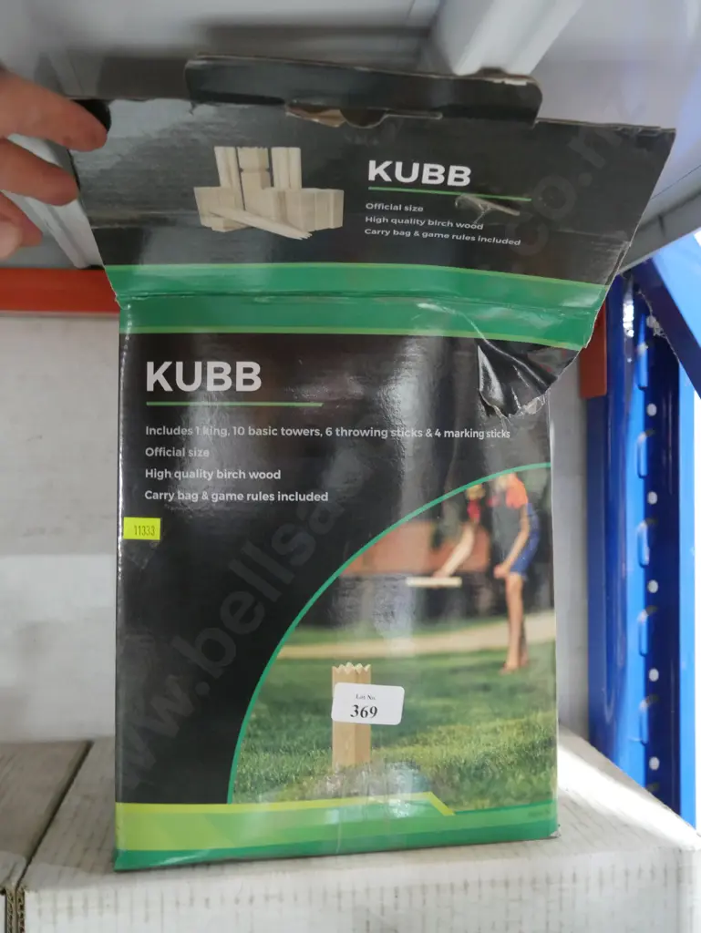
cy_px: 466
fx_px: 809
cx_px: 350
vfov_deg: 59.9
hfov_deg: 46.8
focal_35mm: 30
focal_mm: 15
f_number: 3.6
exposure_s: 1/60
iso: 3200
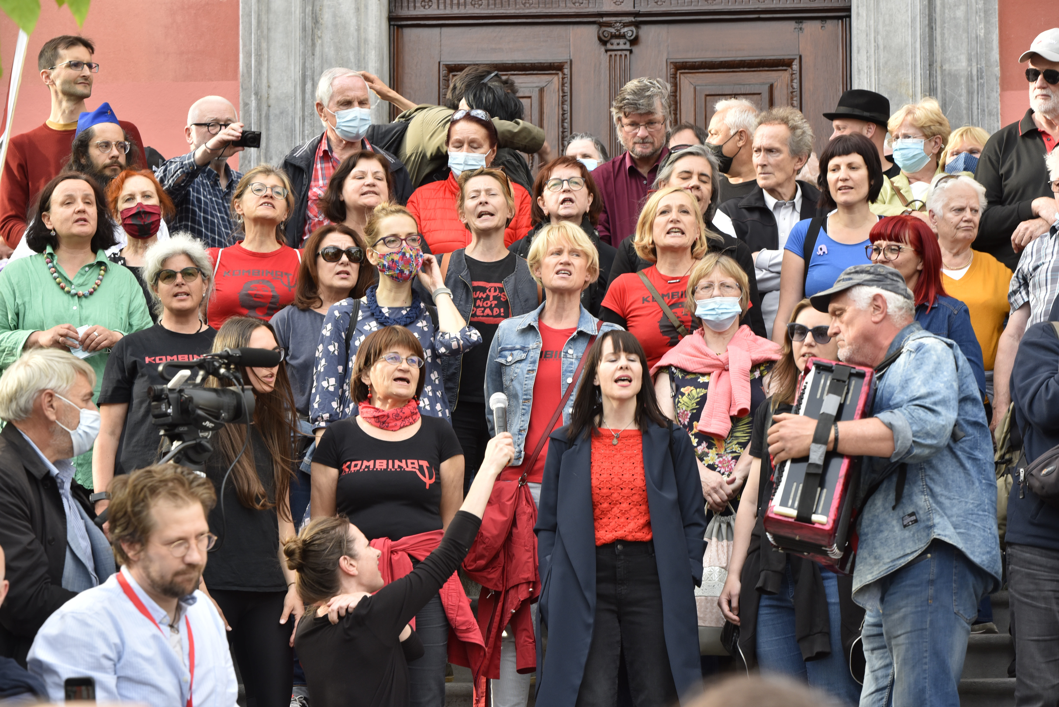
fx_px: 3825
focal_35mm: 130
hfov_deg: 15.8
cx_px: 530
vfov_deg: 10.6
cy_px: 354
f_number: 7.1
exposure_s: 1/160
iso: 400
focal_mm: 130
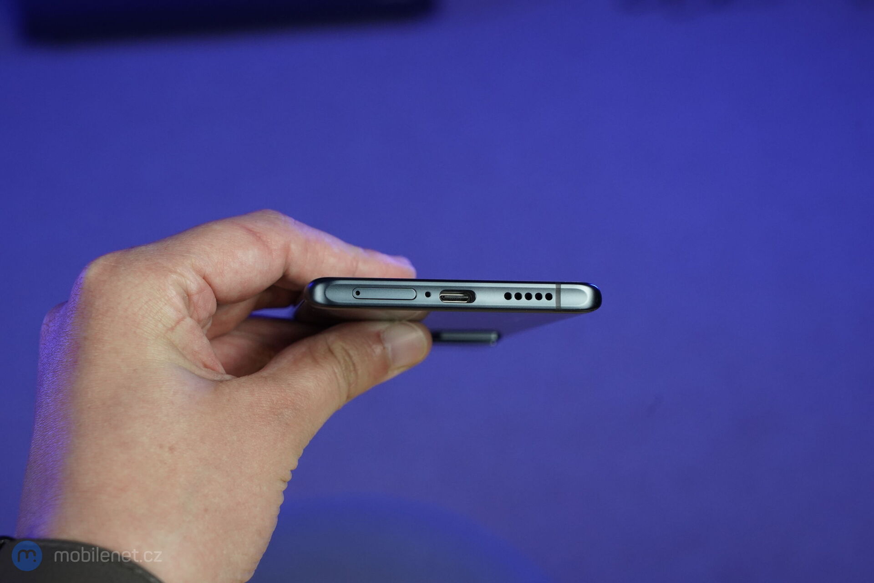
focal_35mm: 70
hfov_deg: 28.8
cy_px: 292
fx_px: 1699
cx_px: 437
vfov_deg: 19.5
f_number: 8
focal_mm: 70
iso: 3200
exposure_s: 1/200
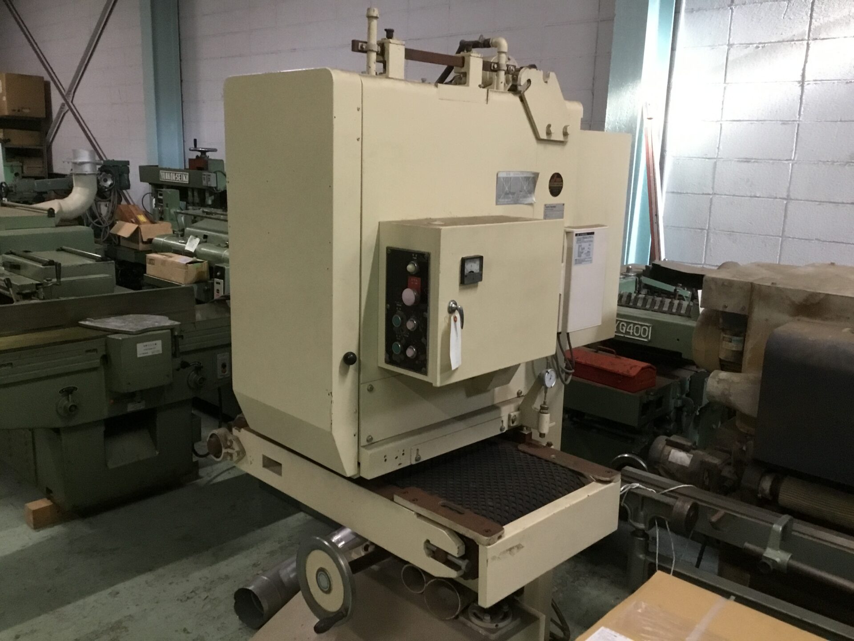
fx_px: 765
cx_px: 427
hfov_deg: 58.4
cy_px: 320
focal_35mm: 31
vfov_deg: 45.4
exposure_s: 1/30
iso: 200
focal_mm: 3.3
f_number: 2.4
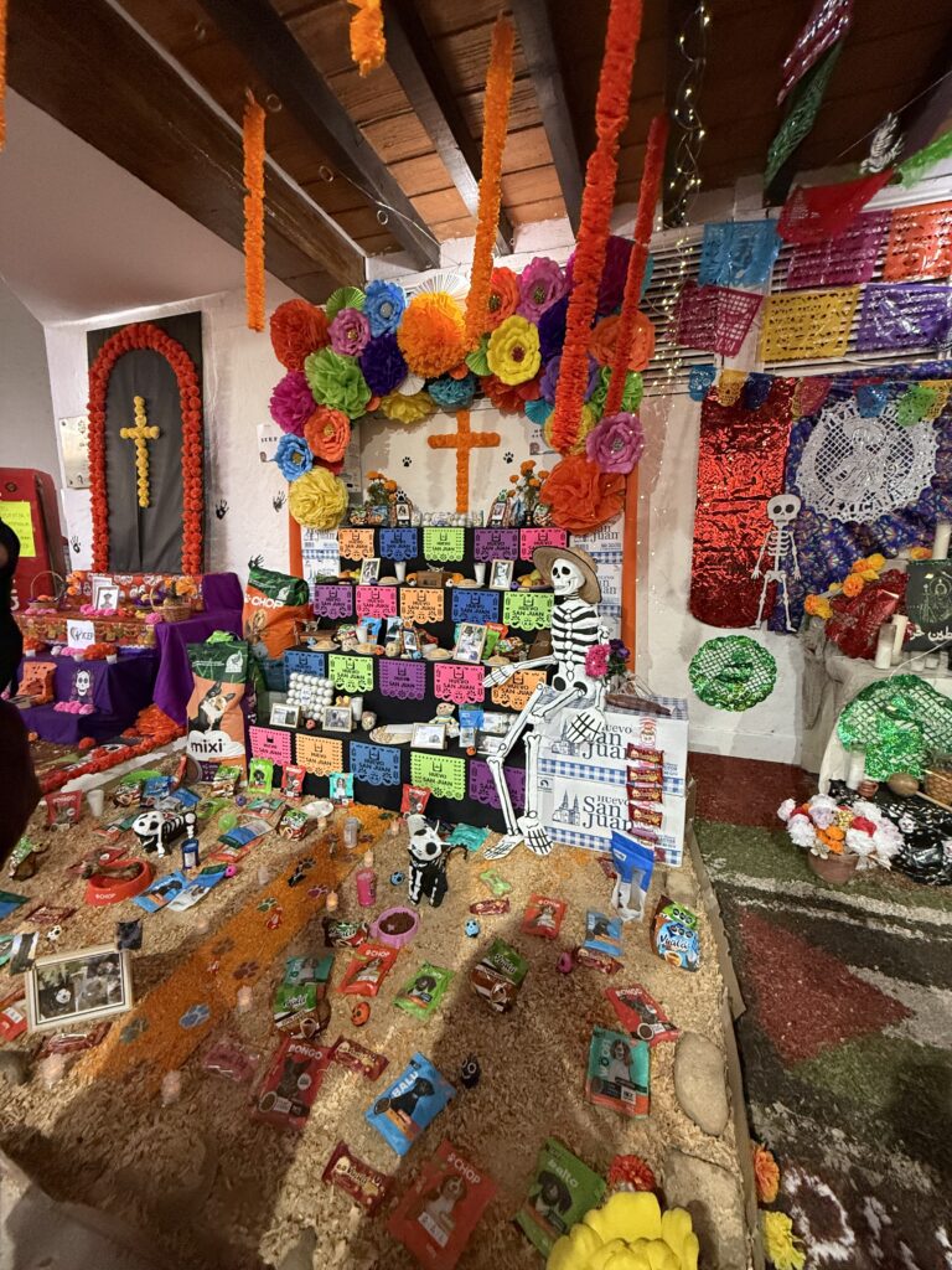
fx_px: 513
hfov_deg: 85.7
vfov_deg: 102.1
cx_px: 476
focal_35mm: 14
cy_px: 635
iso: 500
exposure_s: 1/60
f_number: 2.2
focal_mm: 2.22
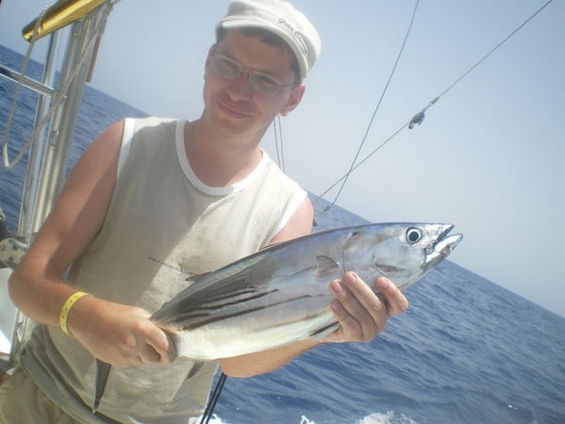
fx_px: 587
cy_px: 212
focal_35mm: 36
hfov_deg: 51.4
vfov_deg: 39.6
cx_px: 282
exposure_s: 1/400
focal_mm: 6.3
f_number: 4.6
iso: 50
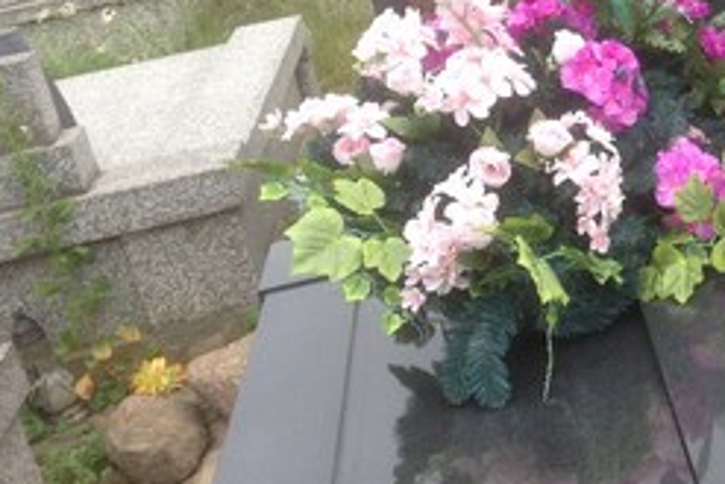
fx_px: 1793
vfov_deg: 15.4
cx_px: 904
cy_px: 199
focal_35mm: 89
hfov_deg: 21.1
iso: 50
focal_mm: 4.12
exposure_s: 1/332
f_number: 2.4
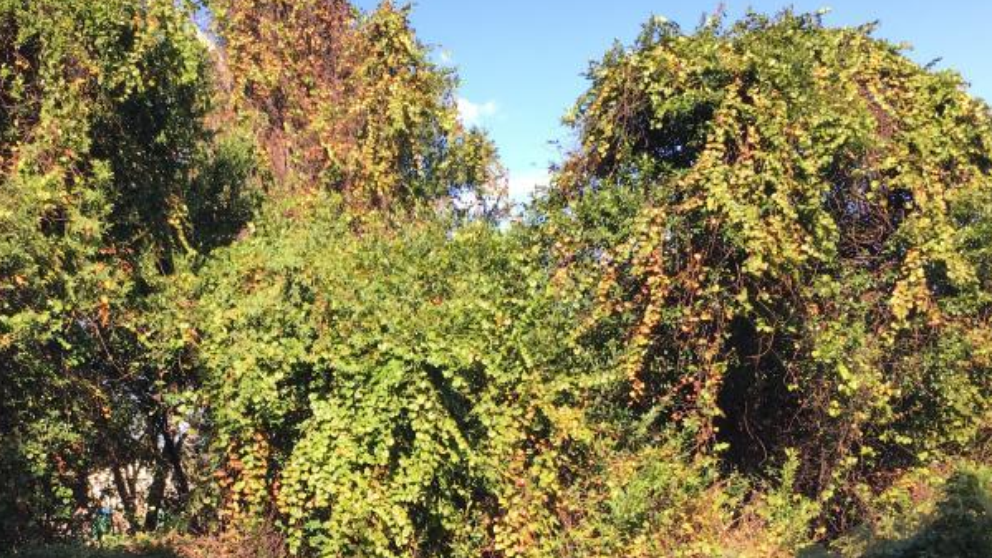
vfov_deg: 21.7
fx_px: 1420
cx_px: 336
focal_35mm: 54
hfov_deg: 38.1
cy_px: 513
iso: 25
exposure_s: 1/437
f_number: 2.2
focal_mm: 4.15
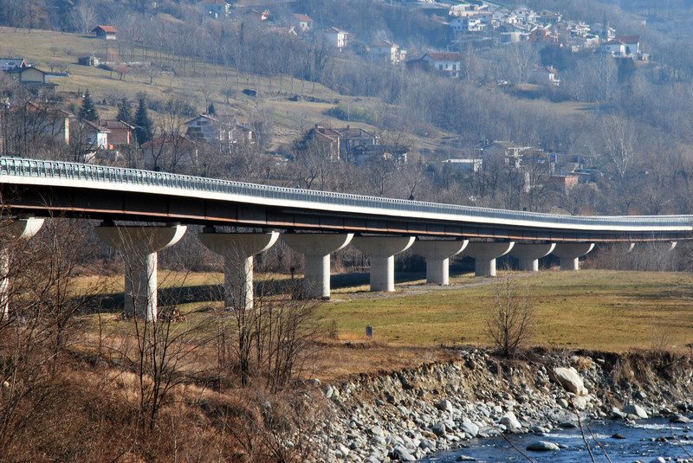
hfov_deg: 10.2
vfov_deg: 6.8
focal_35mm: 202
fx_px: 3902
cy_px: 232
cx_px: 346
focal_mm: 135
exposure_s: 1/80
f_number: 16
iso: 200
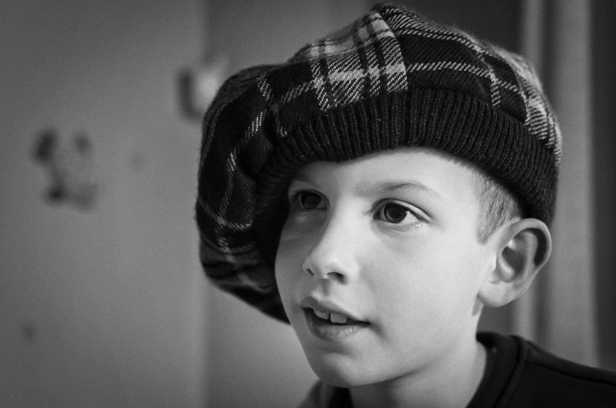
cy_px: 204
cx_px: 308
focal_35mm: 52
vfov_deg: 25.6
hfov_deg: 37.9
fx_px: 896
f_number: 2.8
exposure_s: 1/50
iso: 1600
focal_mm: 35
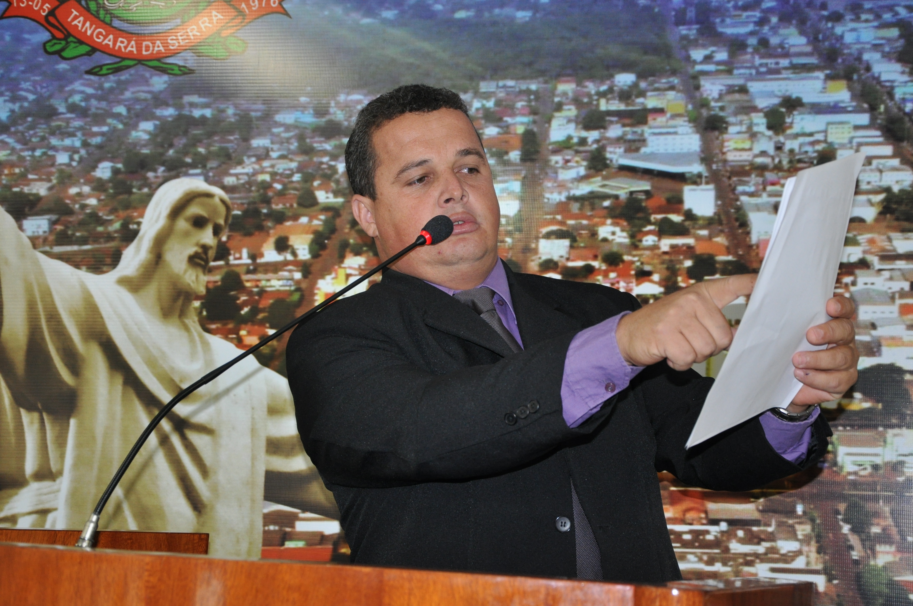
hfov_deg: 28.1
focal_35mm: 72
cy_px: 303
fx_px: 1824
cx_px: 456
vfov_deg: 18.9
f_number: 4.8
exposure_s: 1/60
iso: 800
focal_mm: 48
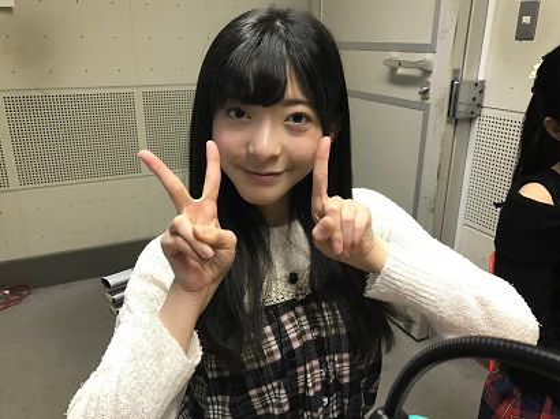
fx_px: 453
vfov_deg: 49.7
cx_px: 280
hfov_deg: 63.5
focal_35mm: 28
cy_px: 210
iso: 40
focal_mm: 3.99
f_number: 1.8
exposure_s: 1/17
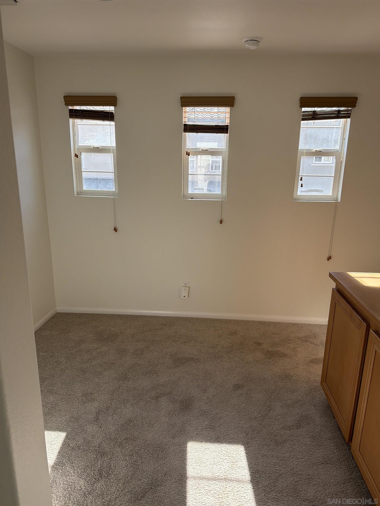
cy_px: 253
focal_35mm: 24
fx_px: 351
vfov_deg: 71.6
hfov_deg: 56.8
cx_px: 190
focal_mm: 6.76
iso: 100
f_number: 1.78
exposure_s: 1/532
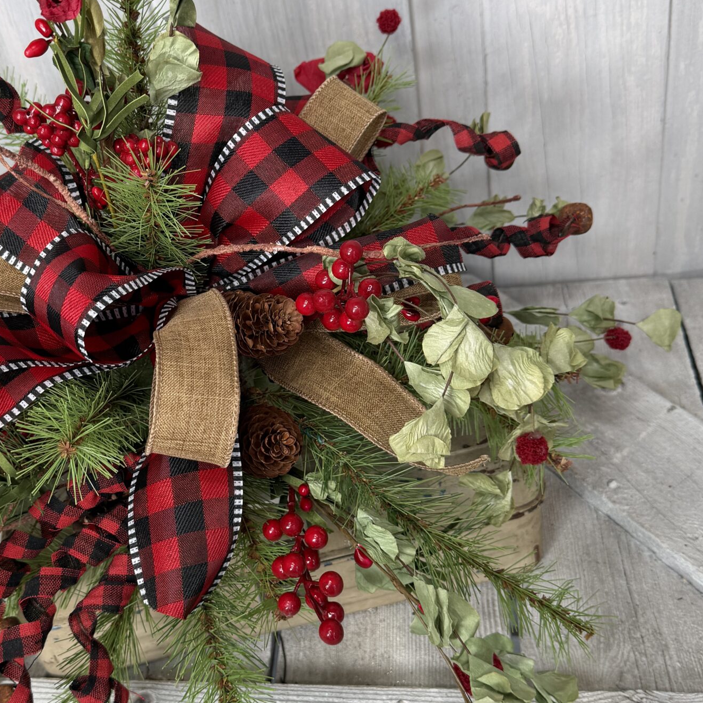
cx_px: 265
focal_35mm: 41
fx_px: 942
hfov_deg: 40.6
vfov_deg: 40.9
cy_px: 353
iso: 64
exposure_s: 1/172
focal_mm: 6.76
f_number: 1.78
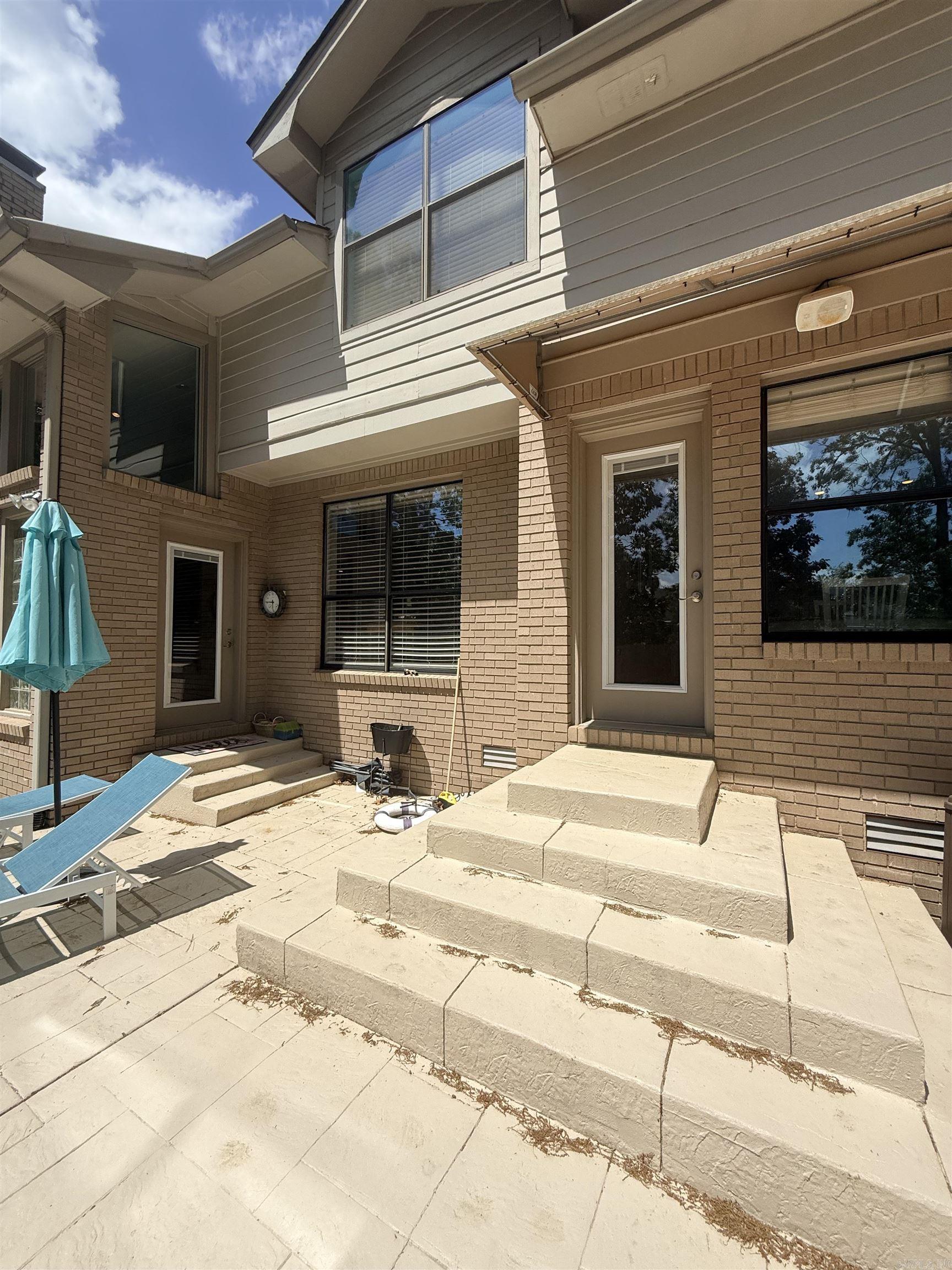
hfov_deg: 85.7
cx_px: 476
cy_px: 635
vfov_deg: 102.1
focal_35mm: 14
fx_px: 513
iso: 50
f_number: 2.2
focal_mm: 2.22
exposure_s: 1/3460
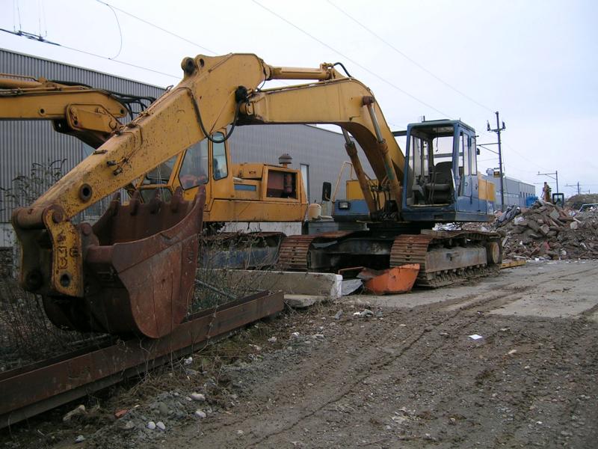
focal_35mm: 35
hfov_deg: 52.6
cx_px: 299
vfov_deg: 40.7
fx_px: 605
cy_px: 224
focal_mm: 5.4
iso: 50
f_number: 2.8
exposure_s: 1/60.7
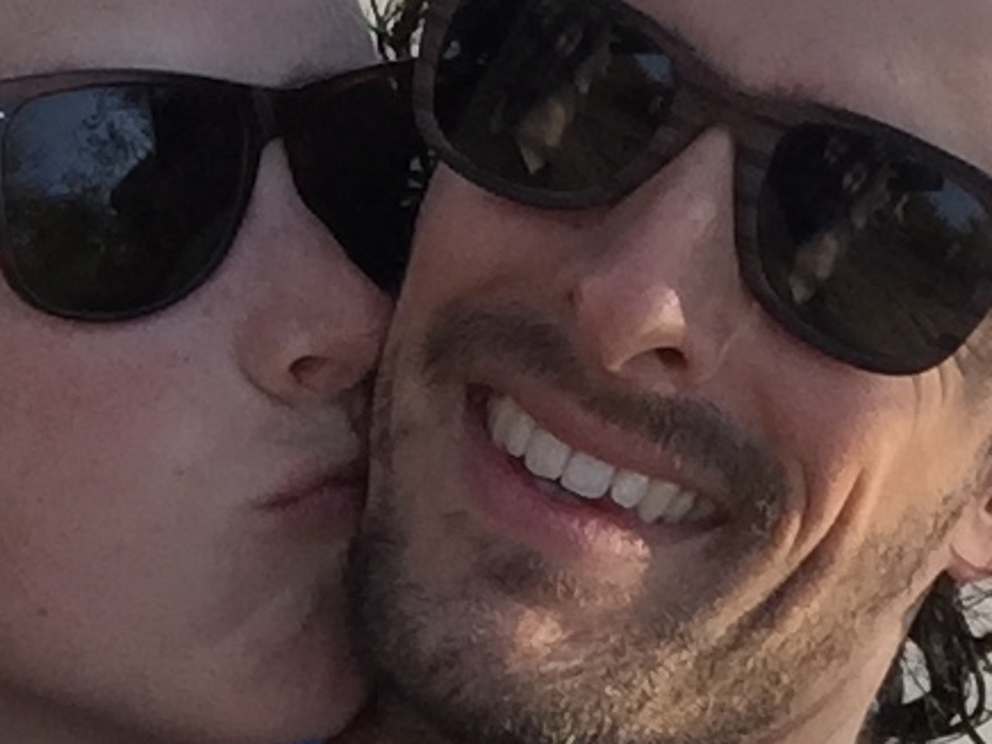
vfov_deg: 15.7
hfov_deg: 20.9
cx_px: 969
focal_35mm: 91
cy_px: -114
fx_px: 2608
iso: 32
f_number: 2.2
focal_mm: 2.65
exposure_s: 1/525
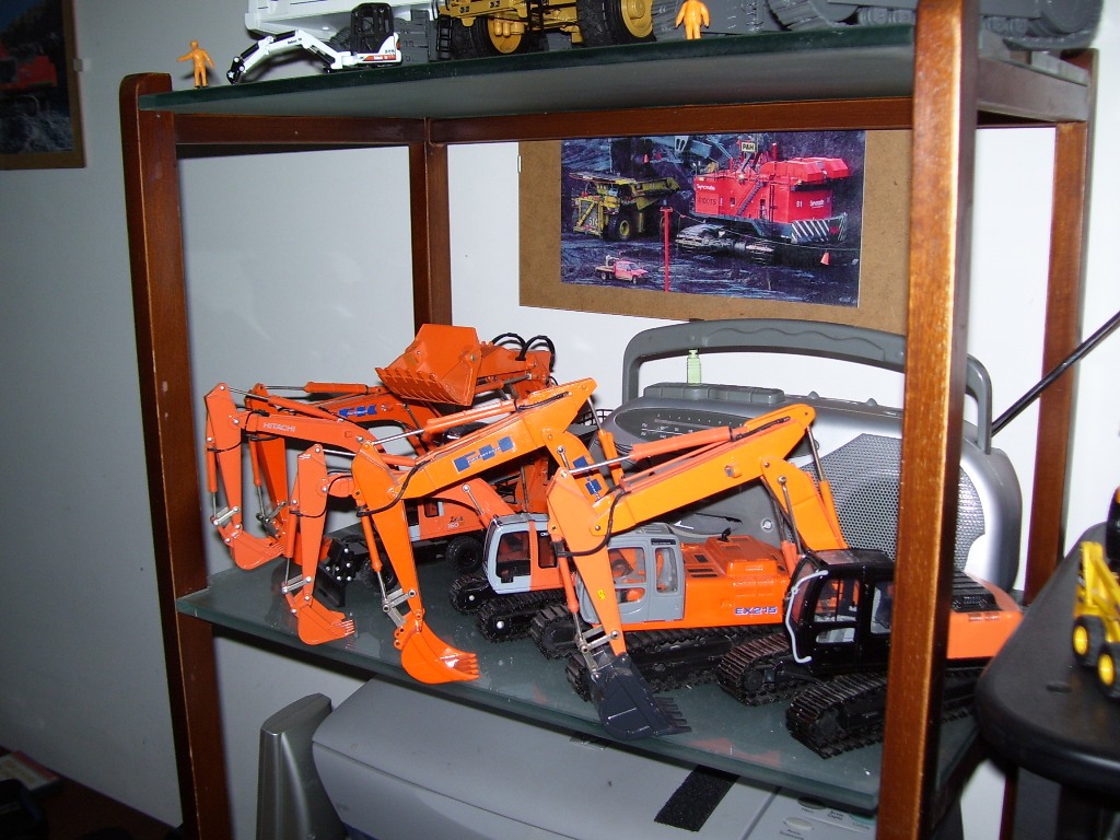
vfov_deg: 39.7
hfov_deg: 51.4
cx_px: 560
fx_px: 1165
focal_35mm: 36
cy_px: 420
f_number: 2.7
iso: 80
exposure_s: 1/60
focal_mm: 6
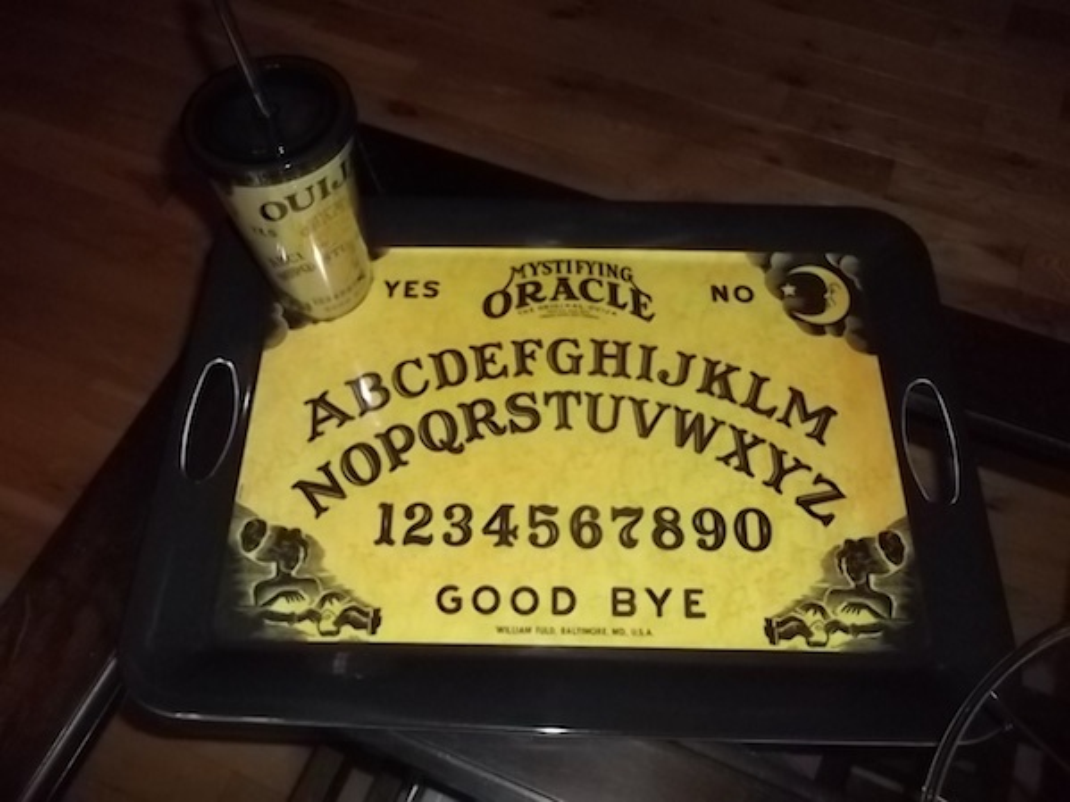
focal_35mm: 32
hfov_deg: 56.8
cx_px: 535
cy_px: 401
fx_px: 989
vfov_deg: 44.1
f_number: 2.9
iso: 250
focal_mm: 5.7
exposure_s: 1/30
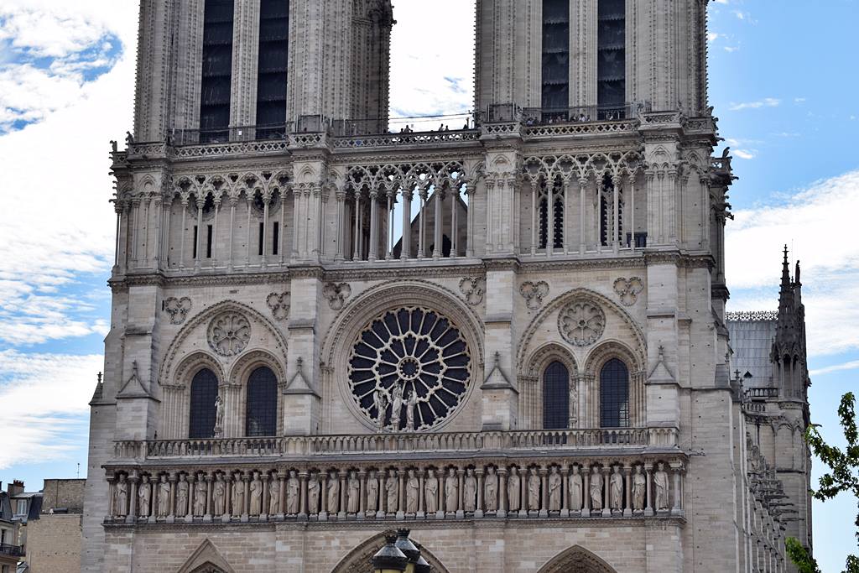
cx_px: 430
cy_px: 286
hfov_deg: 24.6
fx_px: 1969
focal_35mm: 82
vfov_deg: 16.6
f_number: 10
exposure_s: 1/400
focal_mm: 55
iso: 200
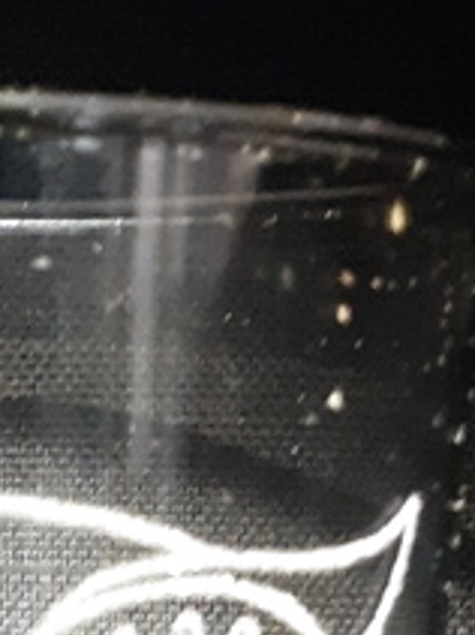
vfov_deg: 12.5
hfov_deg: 10.7
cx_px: -96
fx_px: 2491
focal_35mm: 136
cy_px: 1342
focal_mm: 3.7
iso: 640
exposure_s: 1/24
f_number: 1.7
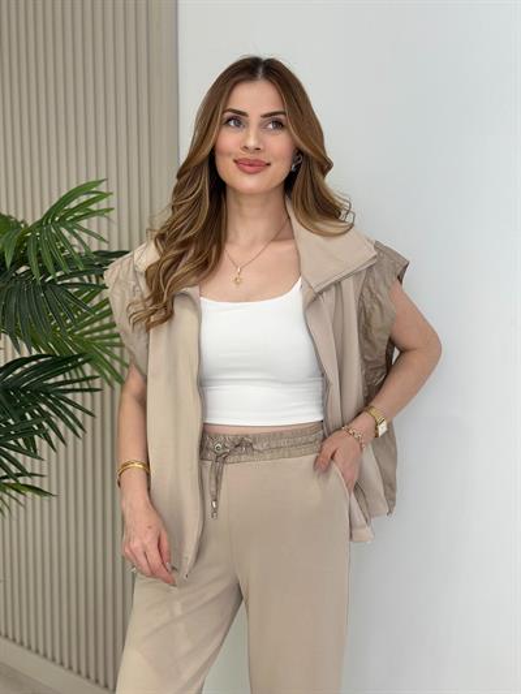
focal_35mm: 48
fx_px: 963
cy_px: 347
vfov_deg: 39.6
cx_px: 260
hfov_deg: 30.3
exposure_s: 1/344
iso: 80
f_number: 1.78
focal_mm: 6.86
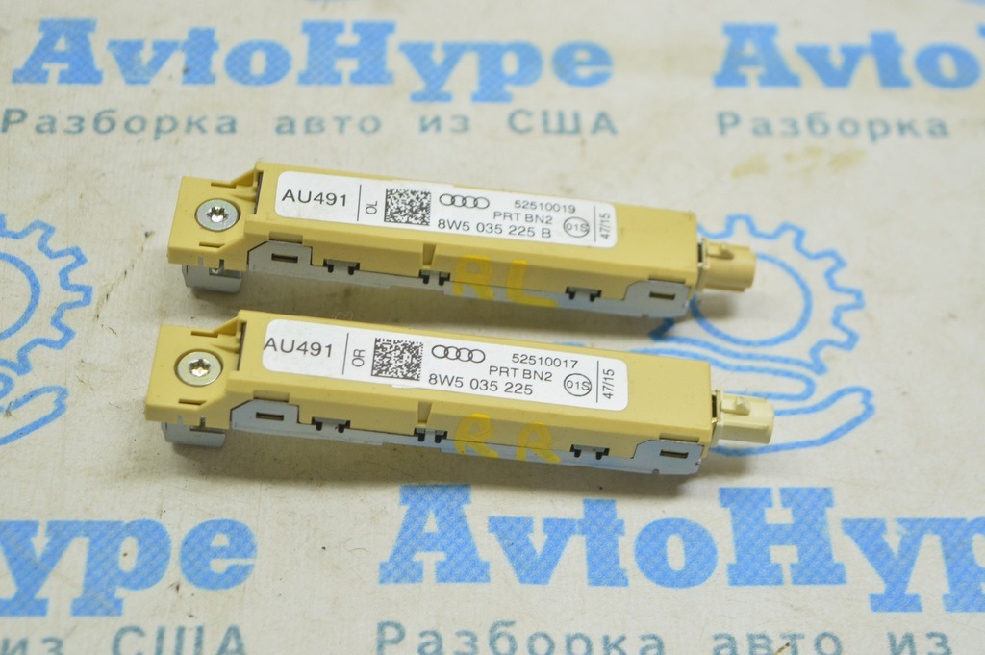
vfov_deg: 18.9
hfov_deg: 28.1
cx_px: 492
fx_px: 1968
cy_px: 328
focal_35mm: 72
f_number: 5.6
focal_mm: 48
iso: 400
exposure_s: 1/20
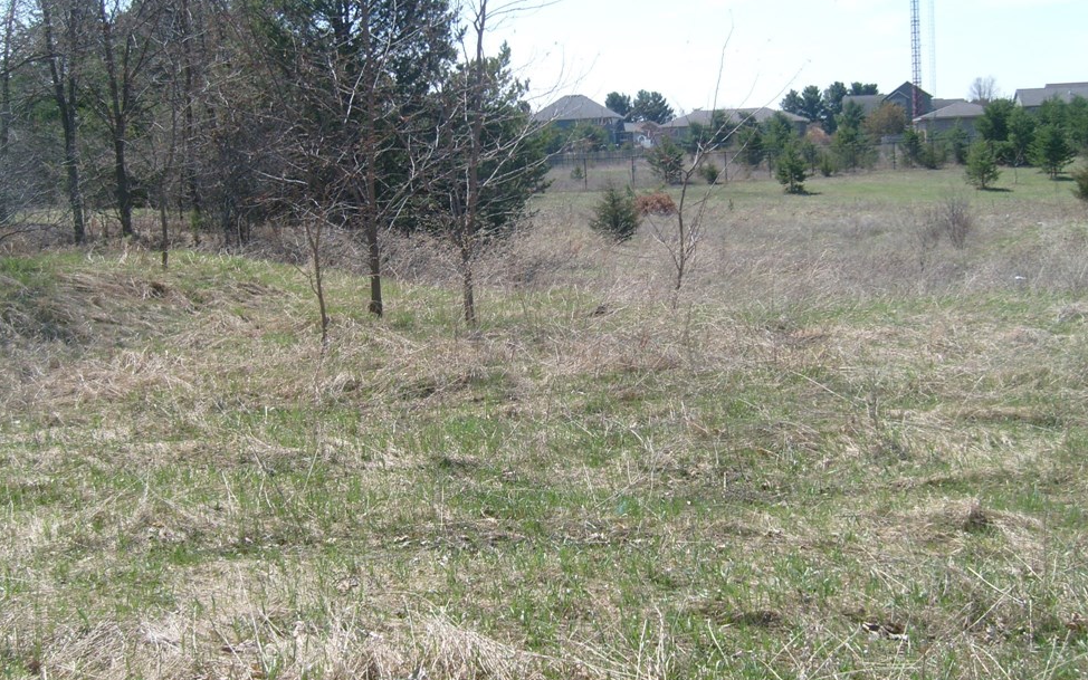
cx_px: 552
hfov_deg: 50.4
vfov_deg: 32.7
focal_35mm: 39
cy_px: 304
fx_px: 1157
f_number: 7.1
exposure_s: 1/250
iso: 80
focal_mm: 5.8
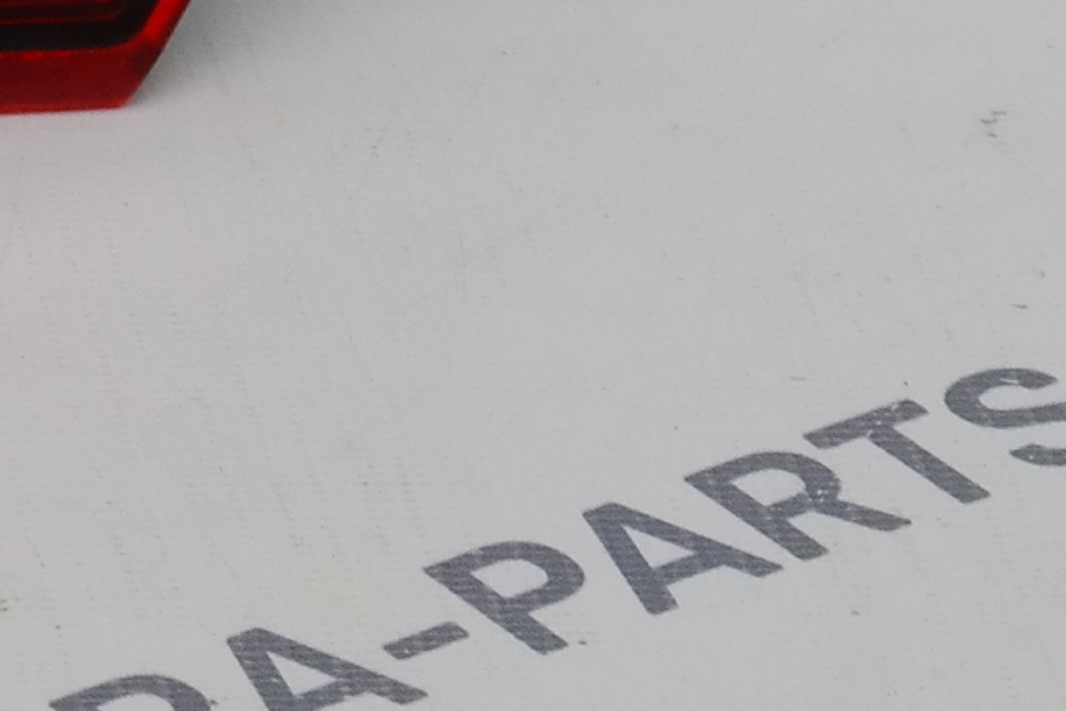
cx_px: -895
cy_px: -928
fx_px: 12969
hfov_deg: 4.7
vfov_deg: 3.1
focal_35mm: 438
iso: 400
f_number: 7.1
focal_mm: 48
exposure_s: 1/80
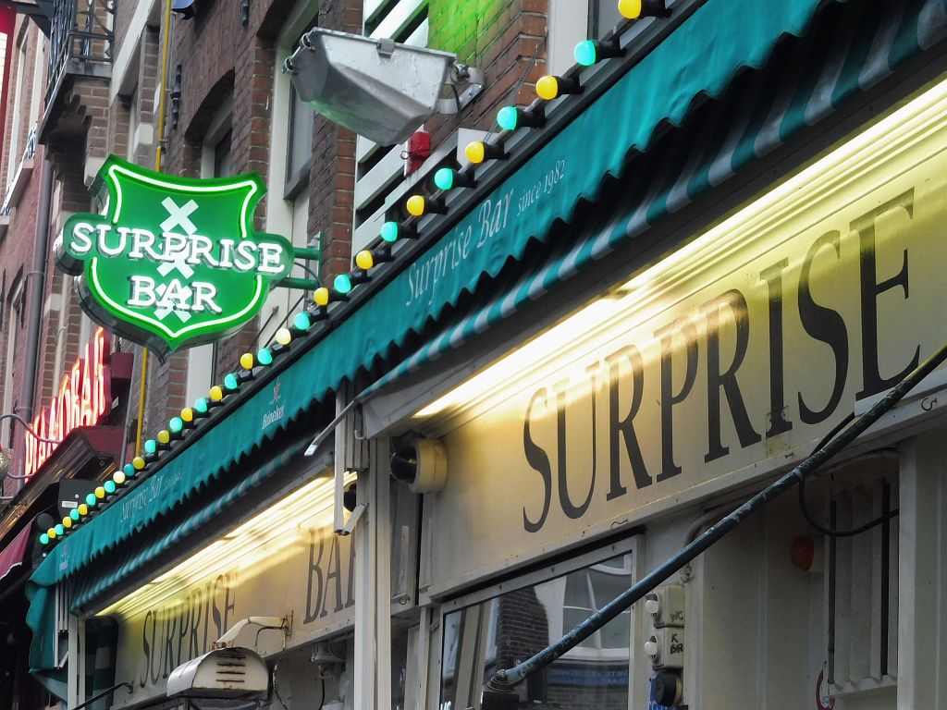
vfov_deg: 15.4
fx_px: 2626
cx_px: 474
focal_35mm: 96
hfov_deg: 20.4
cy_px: 355
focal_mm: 17.1
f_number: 5.3
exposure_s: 1/60
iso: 400
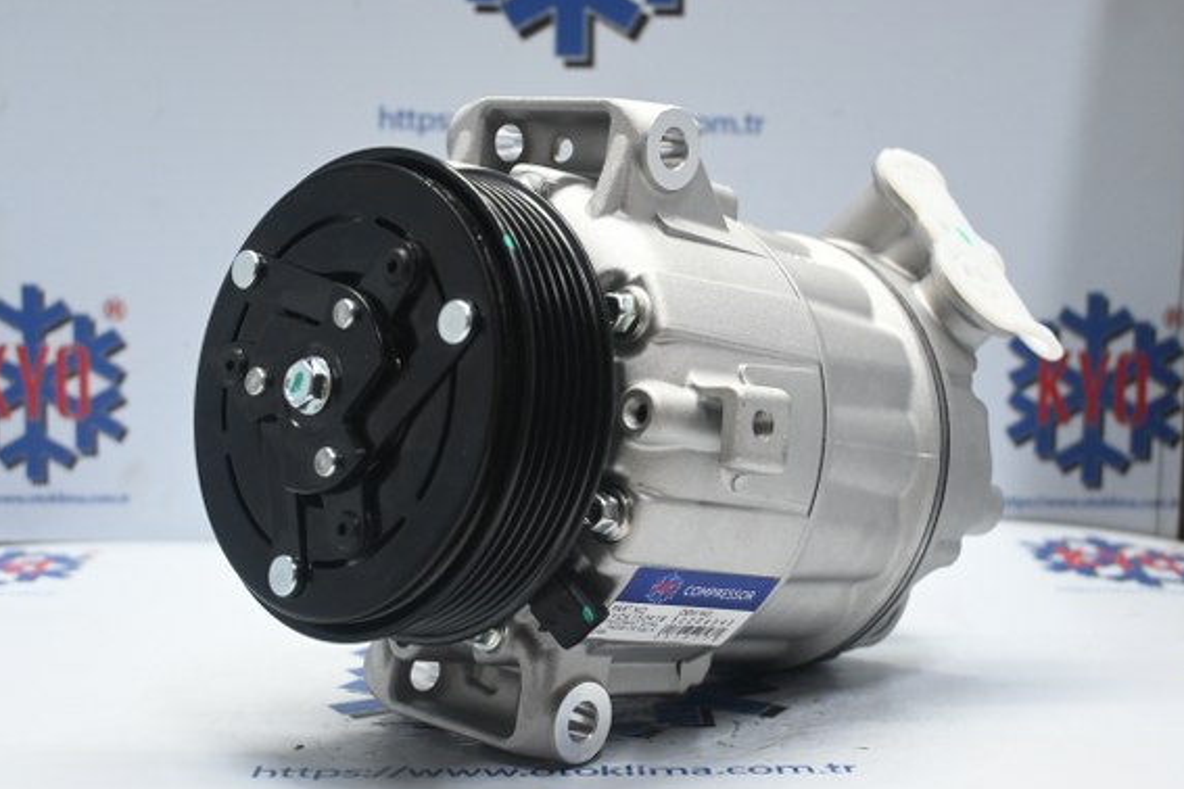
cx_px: 591
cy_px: 397
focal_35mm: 56
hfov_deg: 35.9
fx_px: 1826
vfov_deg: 24.4
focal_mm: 35
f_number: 5.3
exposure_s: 1/60
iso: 1400
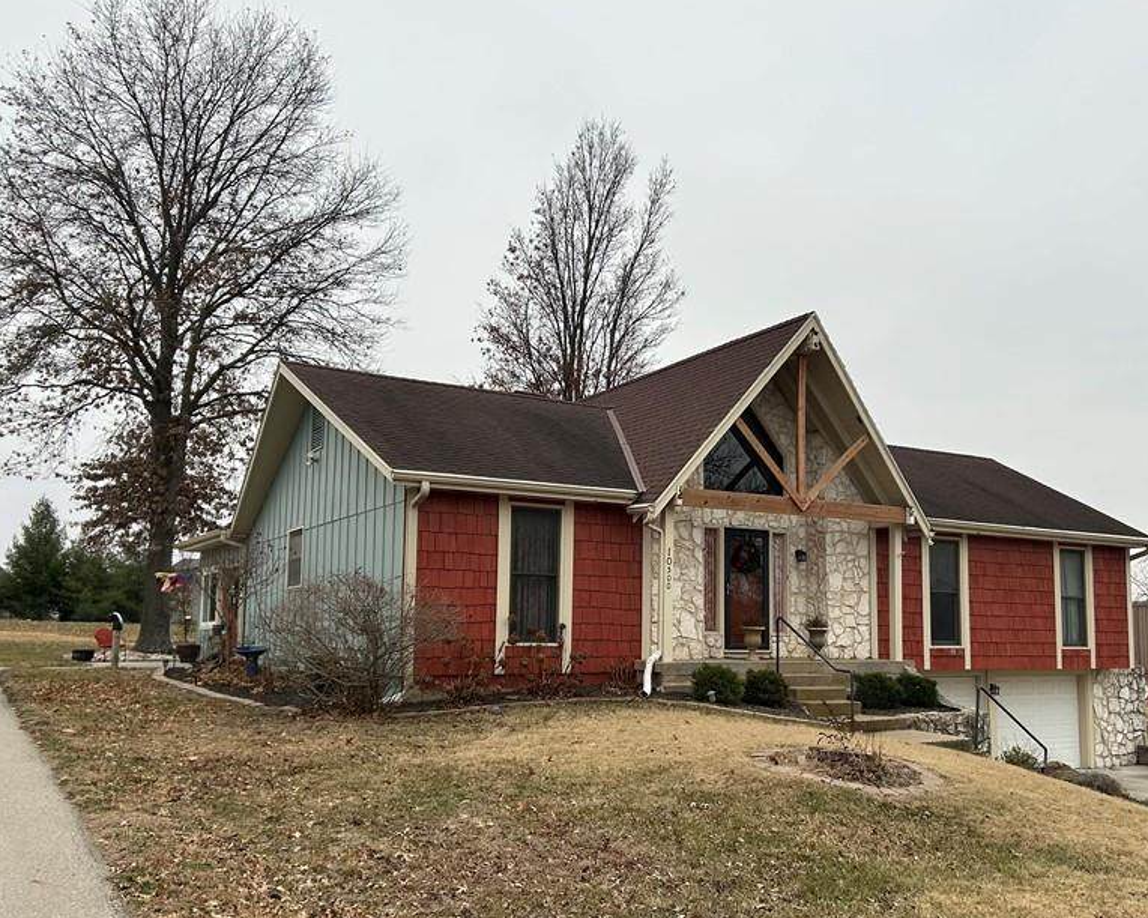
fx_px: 1155
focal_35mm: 34
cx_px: 720
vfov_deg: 43.3
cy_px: 514
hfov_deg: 52.3
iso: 50
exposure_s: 1/466
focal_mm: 5.7
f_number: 1.5
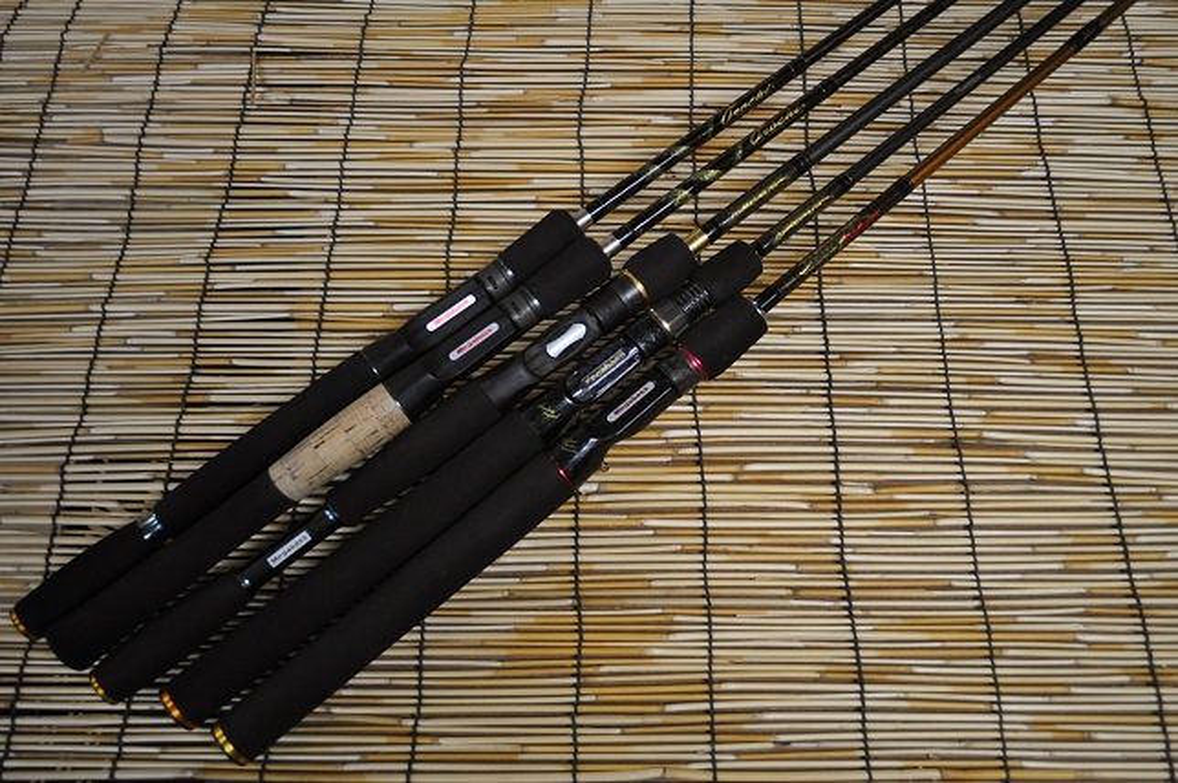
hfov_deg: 57.3
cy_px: 392
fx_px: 1079
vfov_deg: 39.9
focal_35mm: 33
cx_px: 589
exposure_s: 1/60
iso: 800
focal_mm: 22
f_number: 3.8
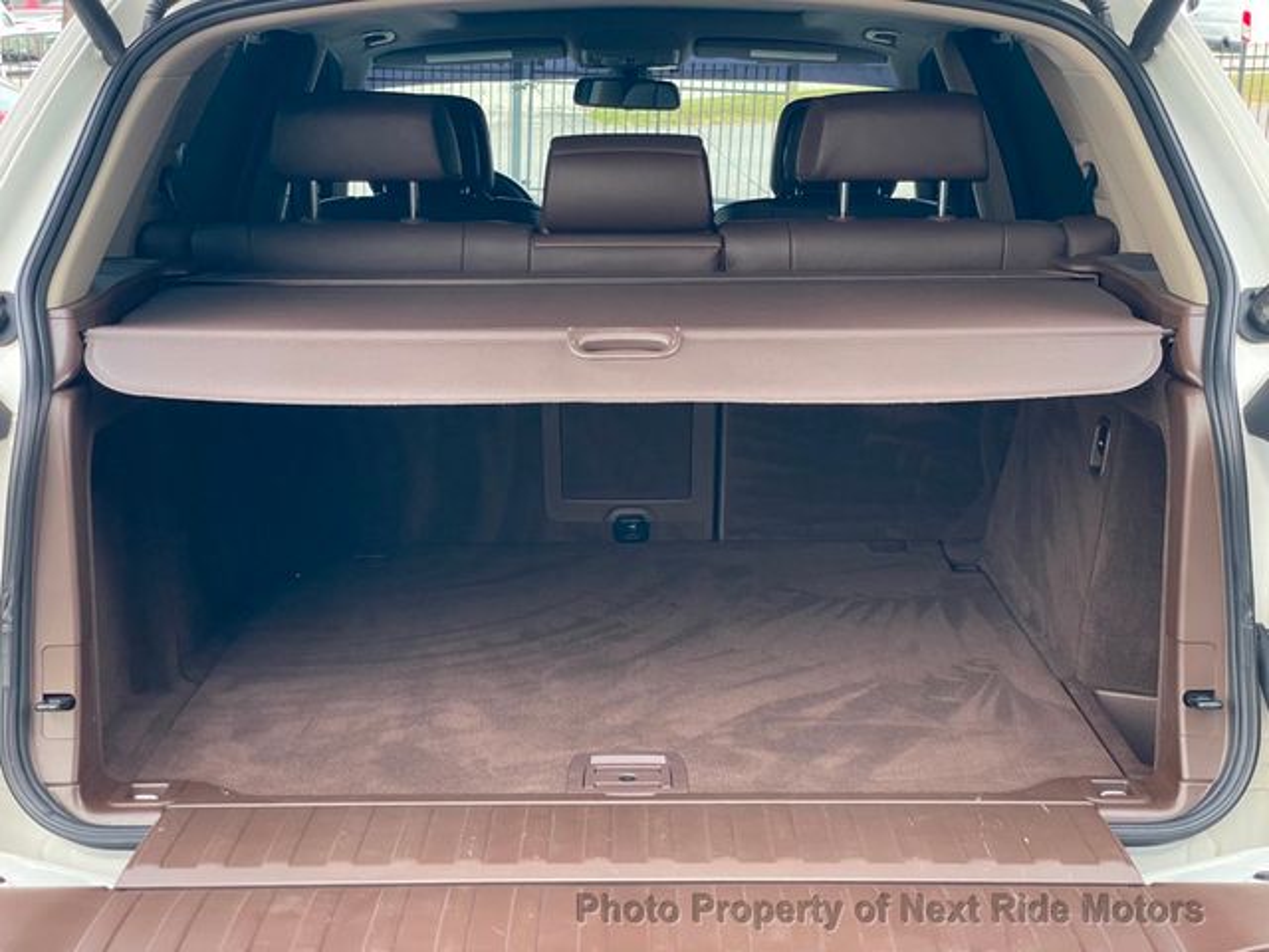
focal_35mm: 52
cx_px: 634
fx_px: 1906
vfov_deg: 28.0
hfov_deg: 36.8
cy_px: 476
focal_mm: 6
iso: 200
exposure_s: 1/74
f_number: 2
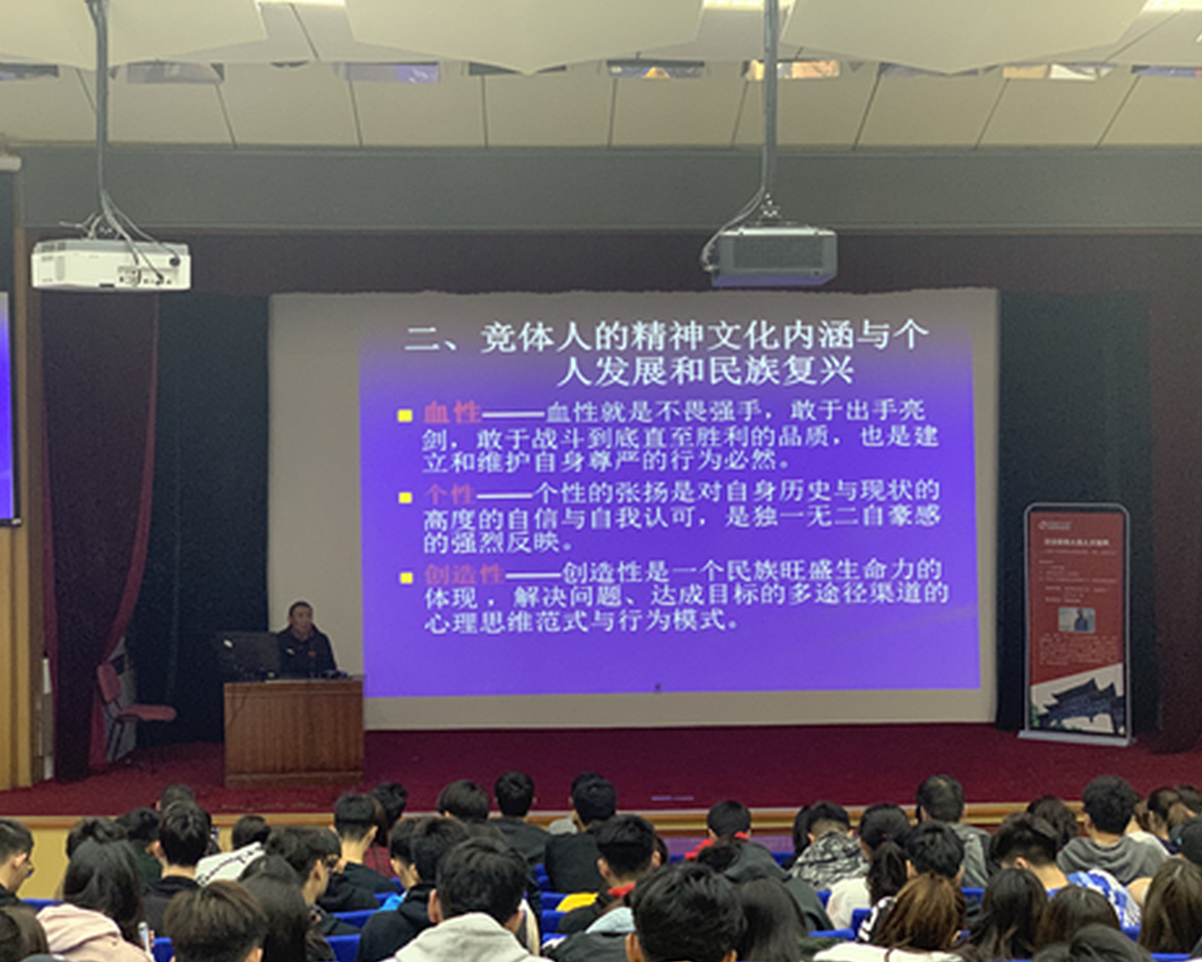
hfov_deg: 34.1
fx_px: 1957
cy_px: 481
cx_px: 608
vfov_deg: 27.6
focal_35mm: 55
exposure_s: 1/60
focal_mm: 6
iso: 320
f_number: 2.4
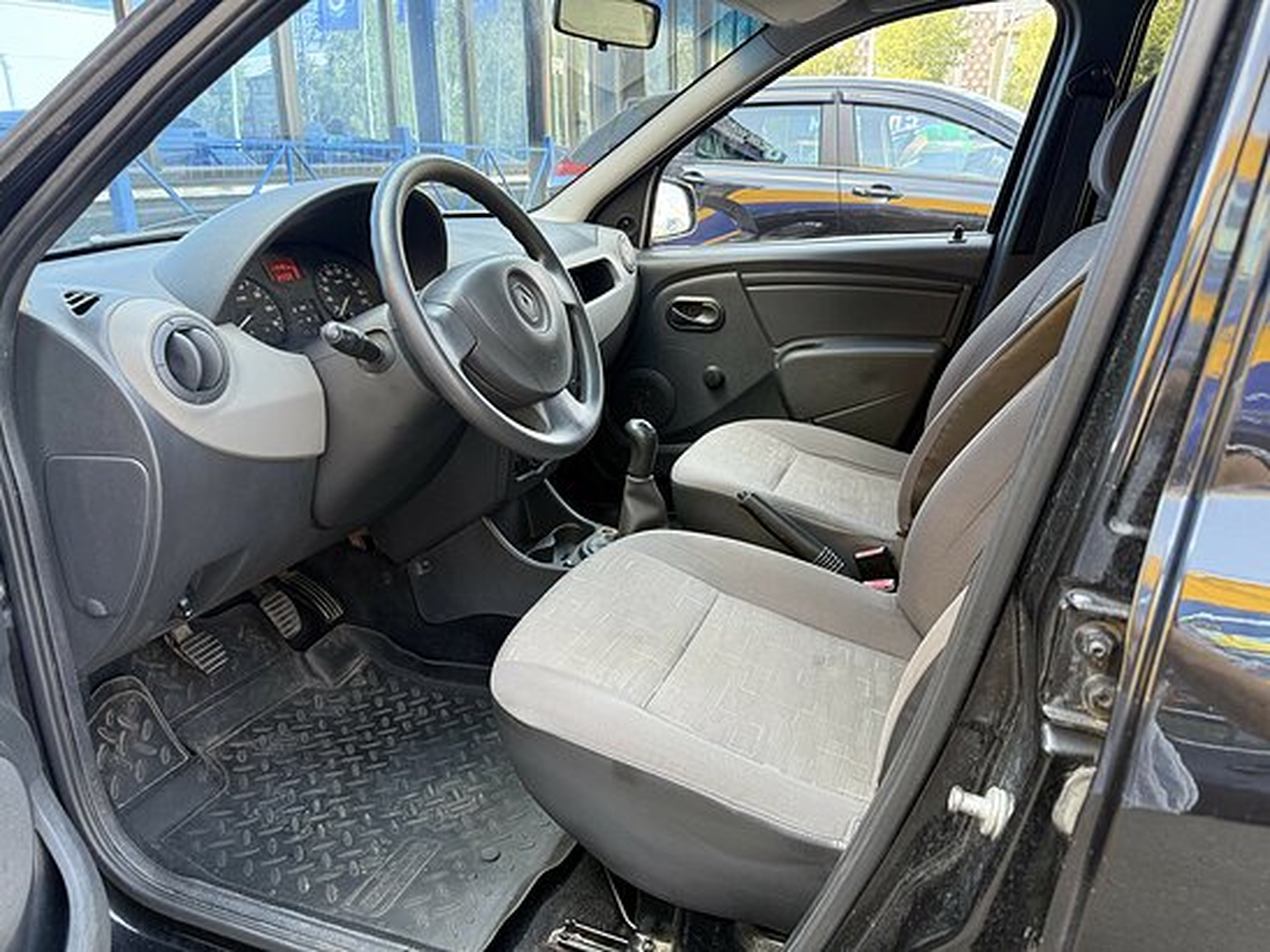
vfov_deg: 56.8
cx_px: 635
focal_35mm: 24
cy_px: 476
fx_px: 881
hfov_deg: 71.6
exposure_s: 1/134
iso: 200
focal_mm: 6.76
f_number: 1.78
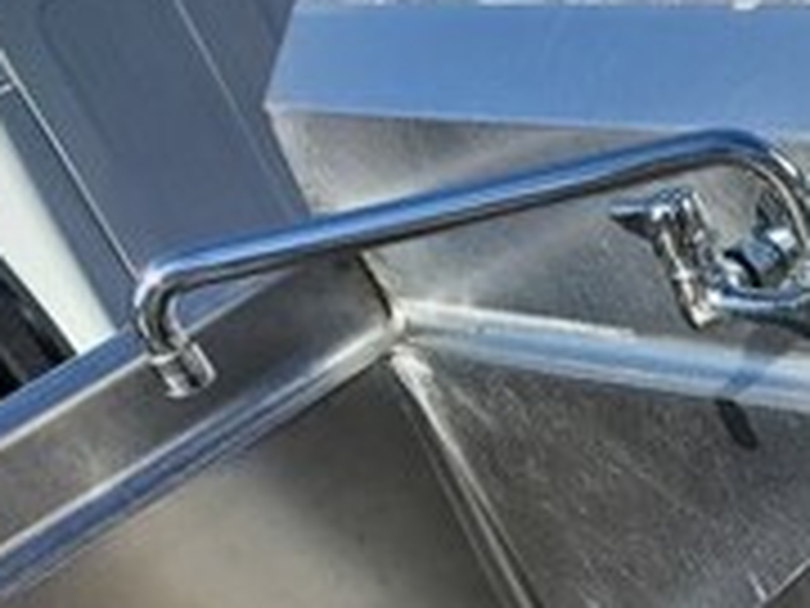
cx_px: 1233
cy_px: 932
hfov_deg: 19.3
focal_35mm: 88
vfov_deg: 15.4
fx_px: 2059
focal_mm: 4.3
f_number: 2.4
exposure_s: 1/2100
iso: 50
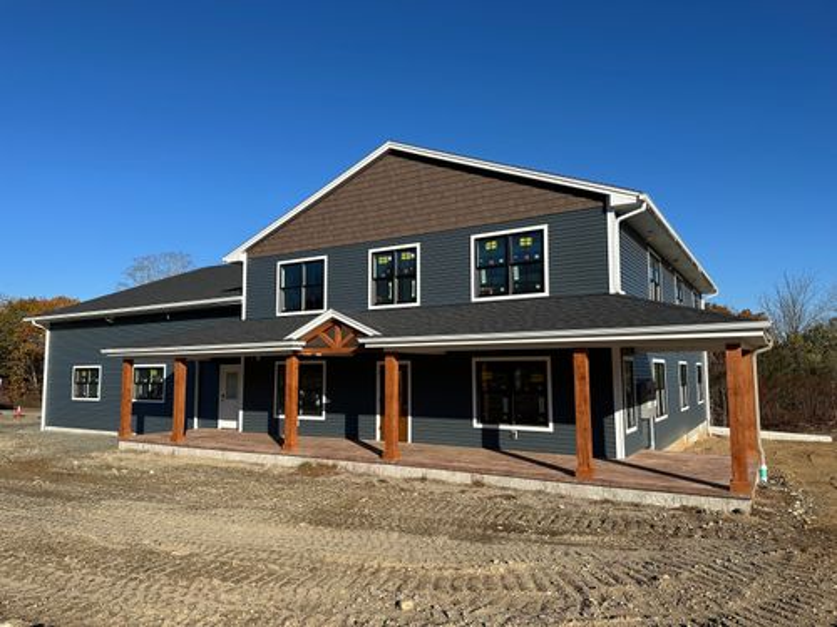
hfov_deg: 71.6
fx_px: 580
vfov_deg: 56.8
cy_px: 314
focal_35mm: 24
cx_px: 418
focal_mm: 6.86
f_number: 1.78
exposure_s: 1/5263
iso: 80
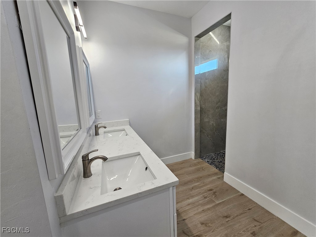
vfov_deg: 89.9
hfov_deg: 106.2
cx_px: 158
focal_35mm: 13
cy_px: 118
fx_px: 119
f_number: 2.2
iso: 80
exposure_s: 1/60
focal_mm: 2.2
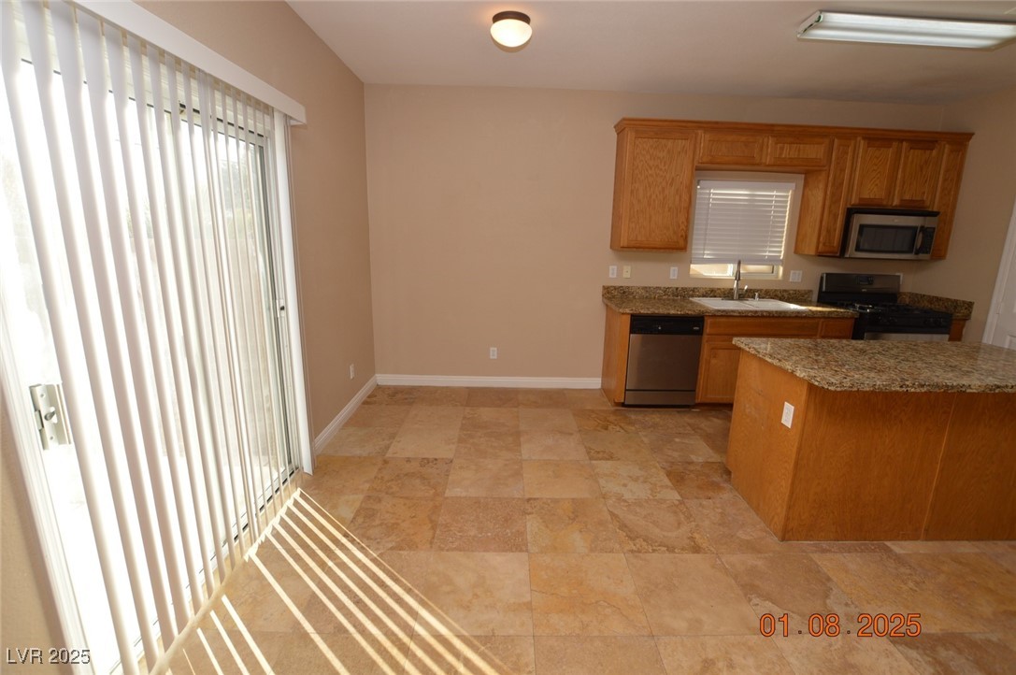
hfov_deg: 100.5
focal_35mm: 15
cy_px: 338
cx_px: 508
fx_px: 423
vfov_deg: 77.2
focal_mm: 10
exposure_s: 1/125
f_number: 5.6
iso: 200
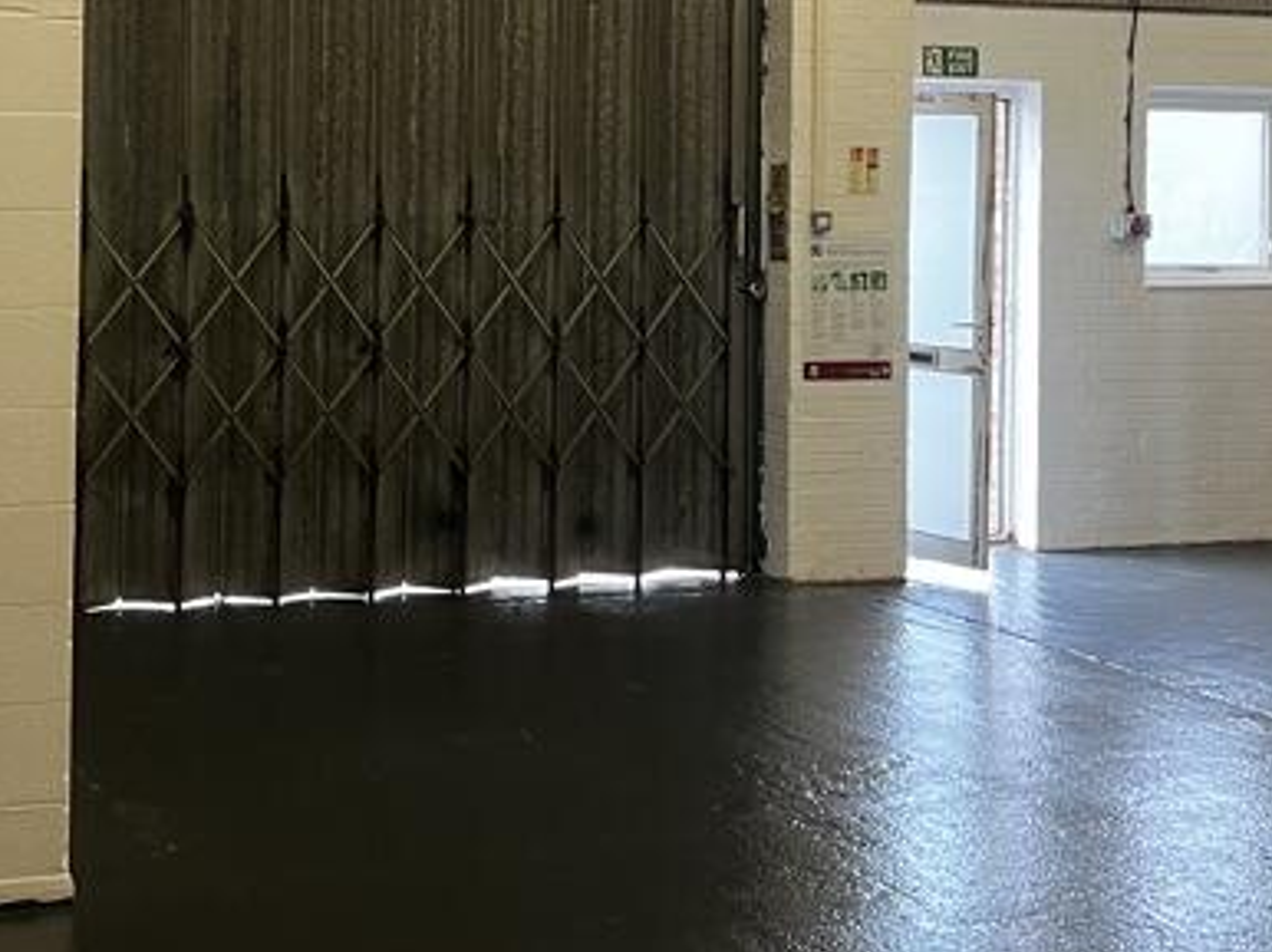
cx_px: 521
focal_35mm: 69
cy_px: 148
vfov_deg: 21.0
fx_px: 2534
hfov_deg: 28.1
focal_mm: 5.1
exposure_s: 1/50
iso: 125
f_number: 1.6
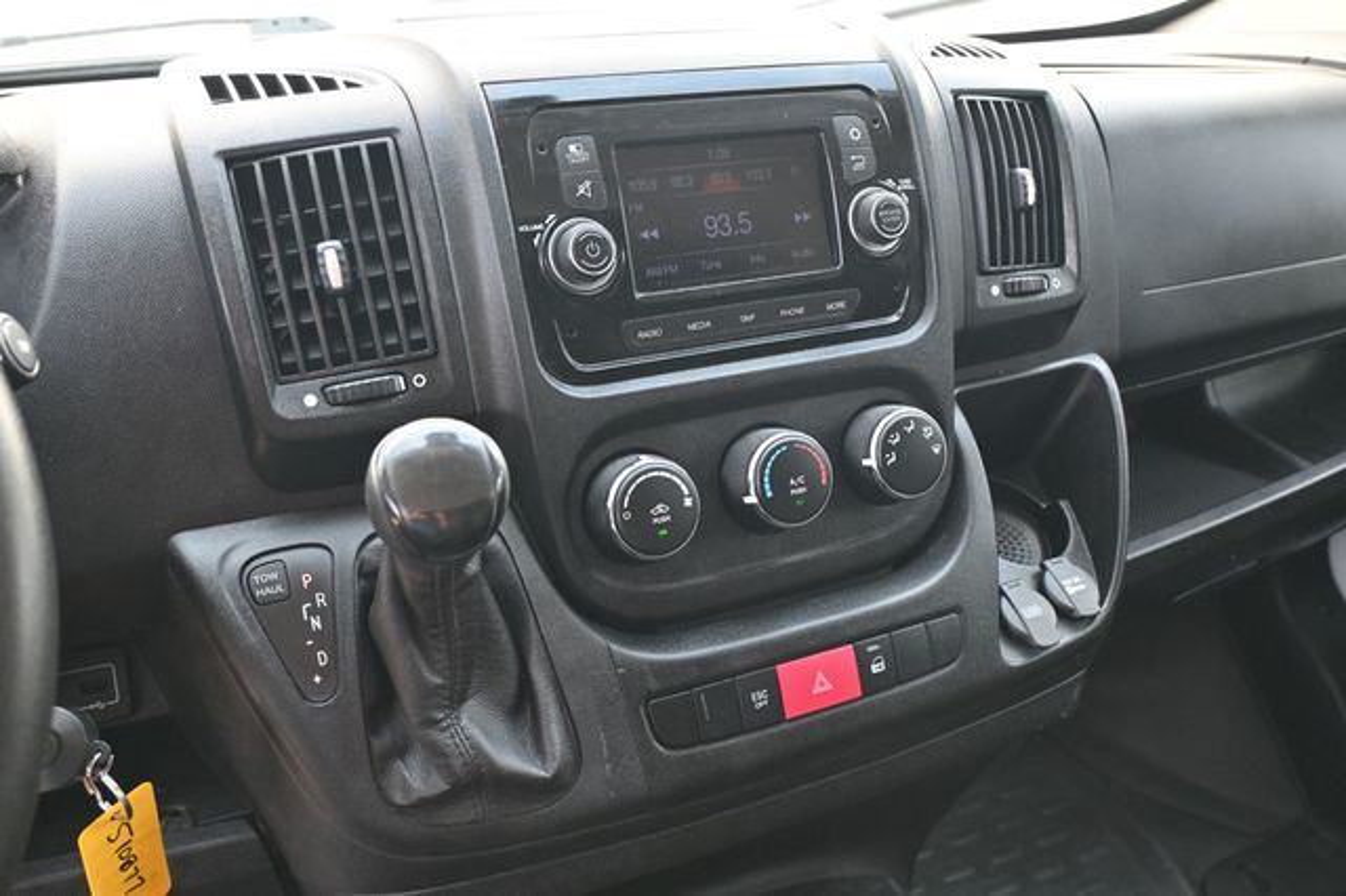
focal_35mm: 32
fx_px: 1177
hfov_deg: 59.5
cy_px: 448
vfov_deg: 41.7
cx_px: 673
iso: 640
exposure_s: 1/125
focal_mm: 21
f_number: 4
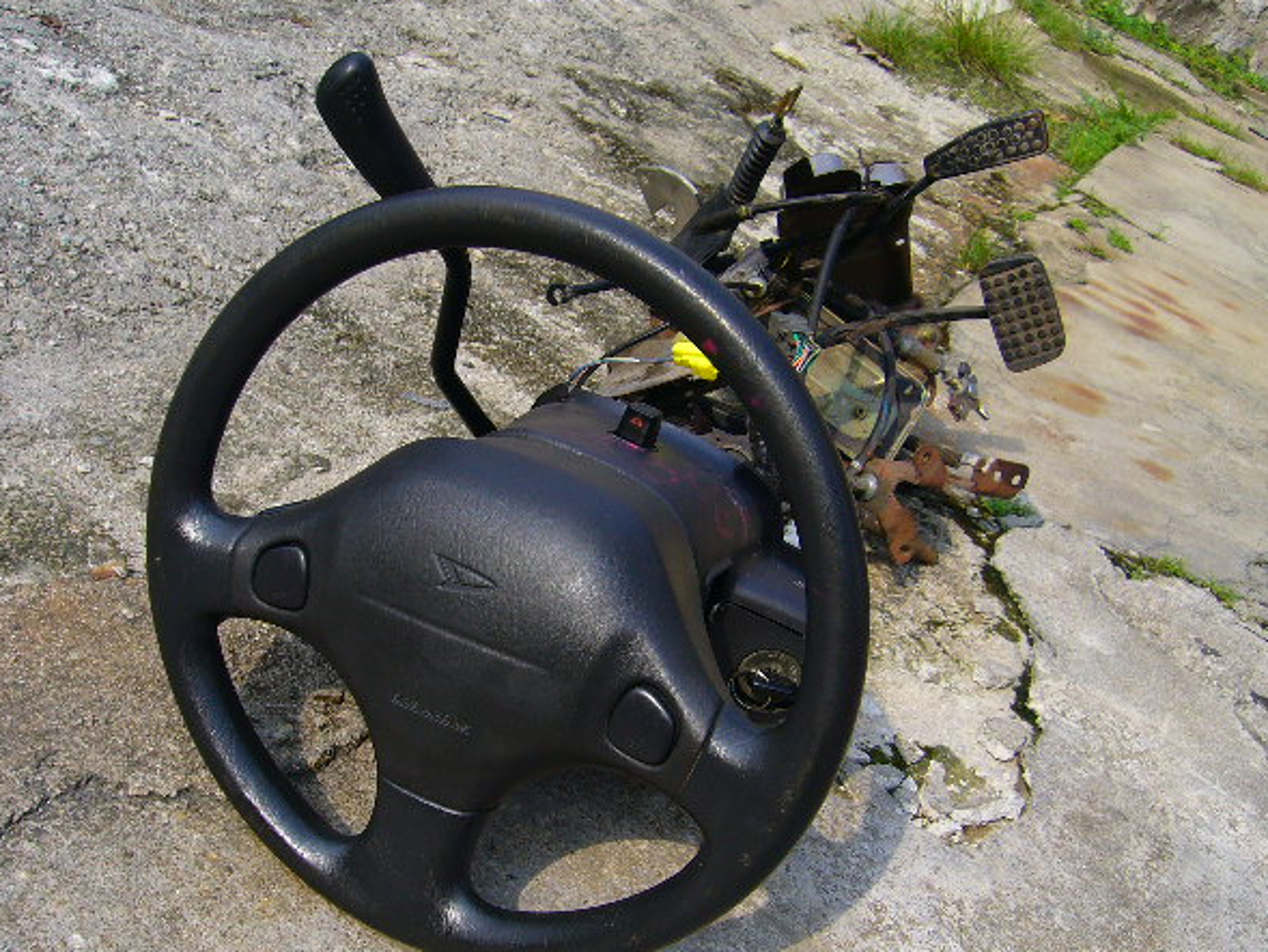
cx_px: 596
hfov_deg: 48.9
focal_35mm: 38
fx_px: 1392
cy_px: 504
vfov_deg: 37.7
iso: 80
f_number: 5.6
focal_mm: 5.8
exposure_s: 1/200
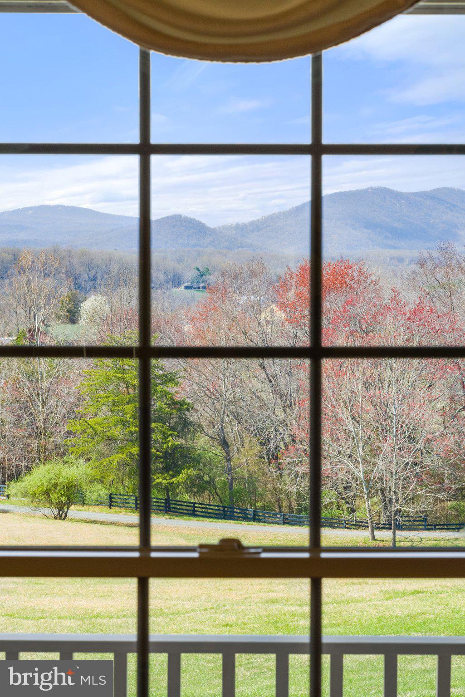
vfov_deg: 19.5
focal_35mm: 105
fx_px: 2033
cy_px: 348
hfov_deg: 13.0
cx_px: 232
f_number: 18
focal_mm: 105
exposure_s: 1/50
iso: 640
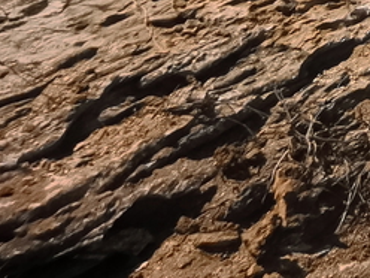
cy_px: -429
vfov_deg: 12.1
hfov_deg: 13.6
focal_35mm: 93
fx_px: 994
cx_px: 937
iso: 50
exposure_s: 1/2012
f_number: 2.2
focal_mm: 2.35
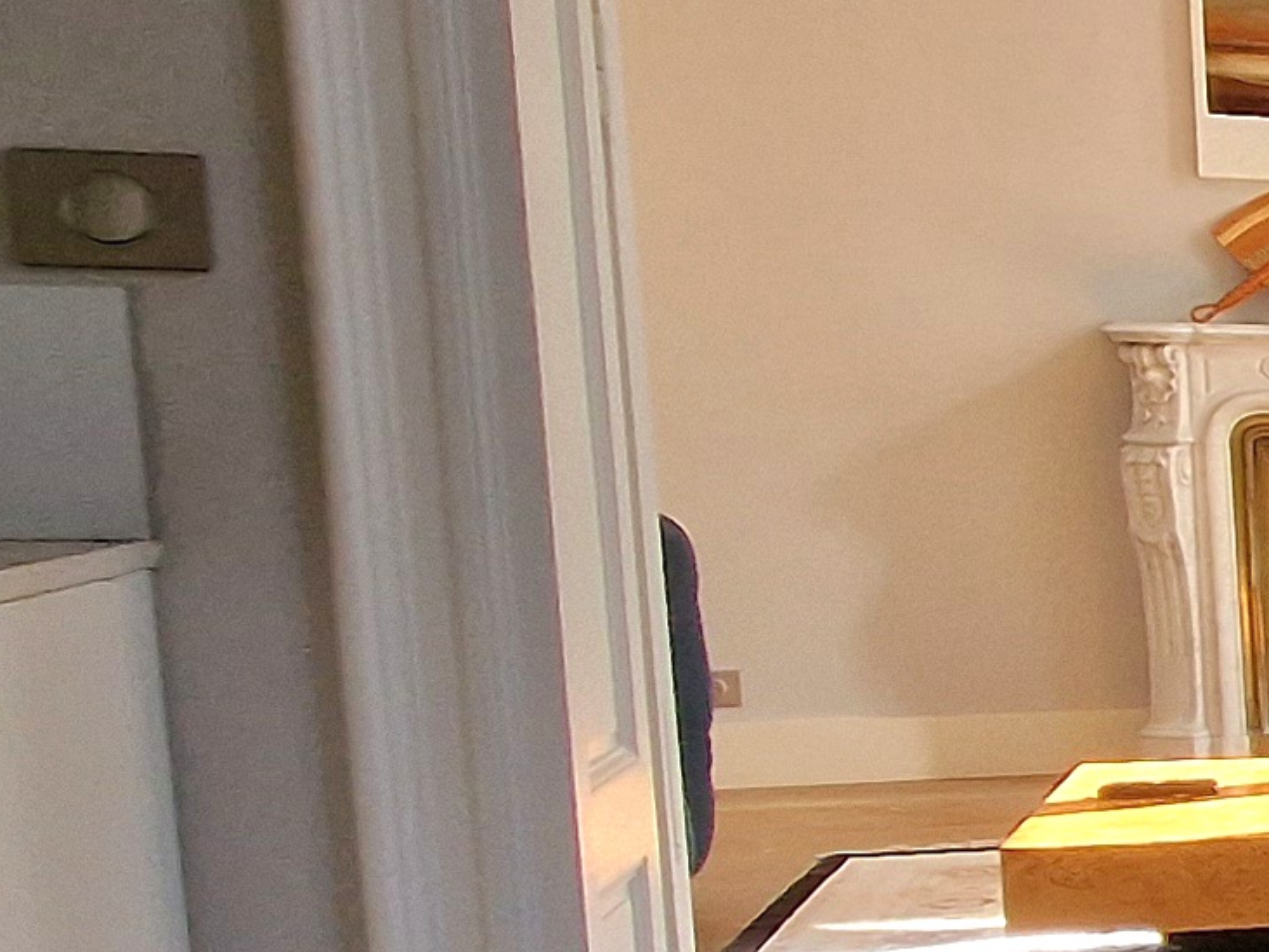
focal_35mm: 71
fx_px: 2603
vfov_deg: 20.6
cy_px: 680
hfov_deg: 15.9
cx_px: 2919
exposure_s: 1/100
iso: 100
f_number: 2.2
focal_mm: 2.2
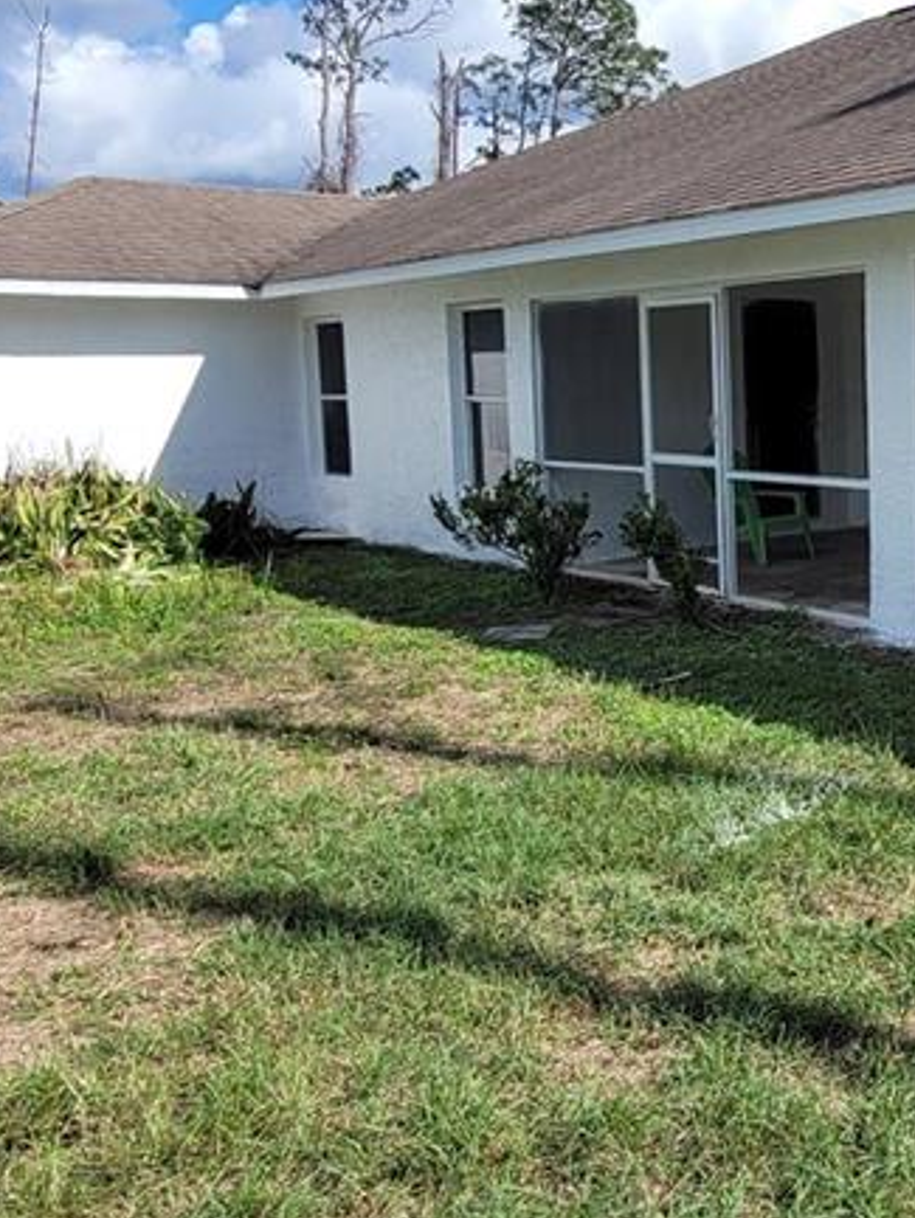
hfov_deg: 35.5
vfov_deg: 51.2
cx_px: 935
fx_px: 1268
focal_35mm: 36
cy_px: 537
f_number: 2.2
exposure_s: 1/1962
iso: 64
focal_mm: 2.2
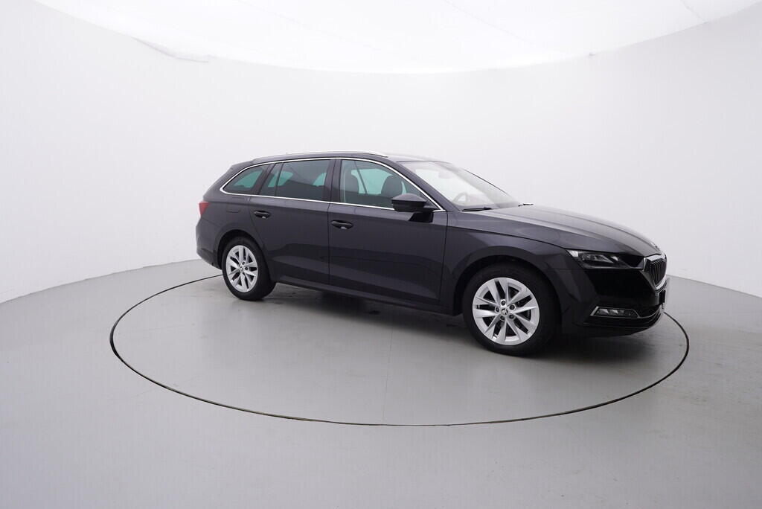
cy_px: 254
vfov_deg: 56.2
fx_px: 476
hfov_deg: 77.3
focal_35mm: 22
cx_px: 381
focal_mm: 15
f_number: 5
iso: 200
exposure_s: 1/80
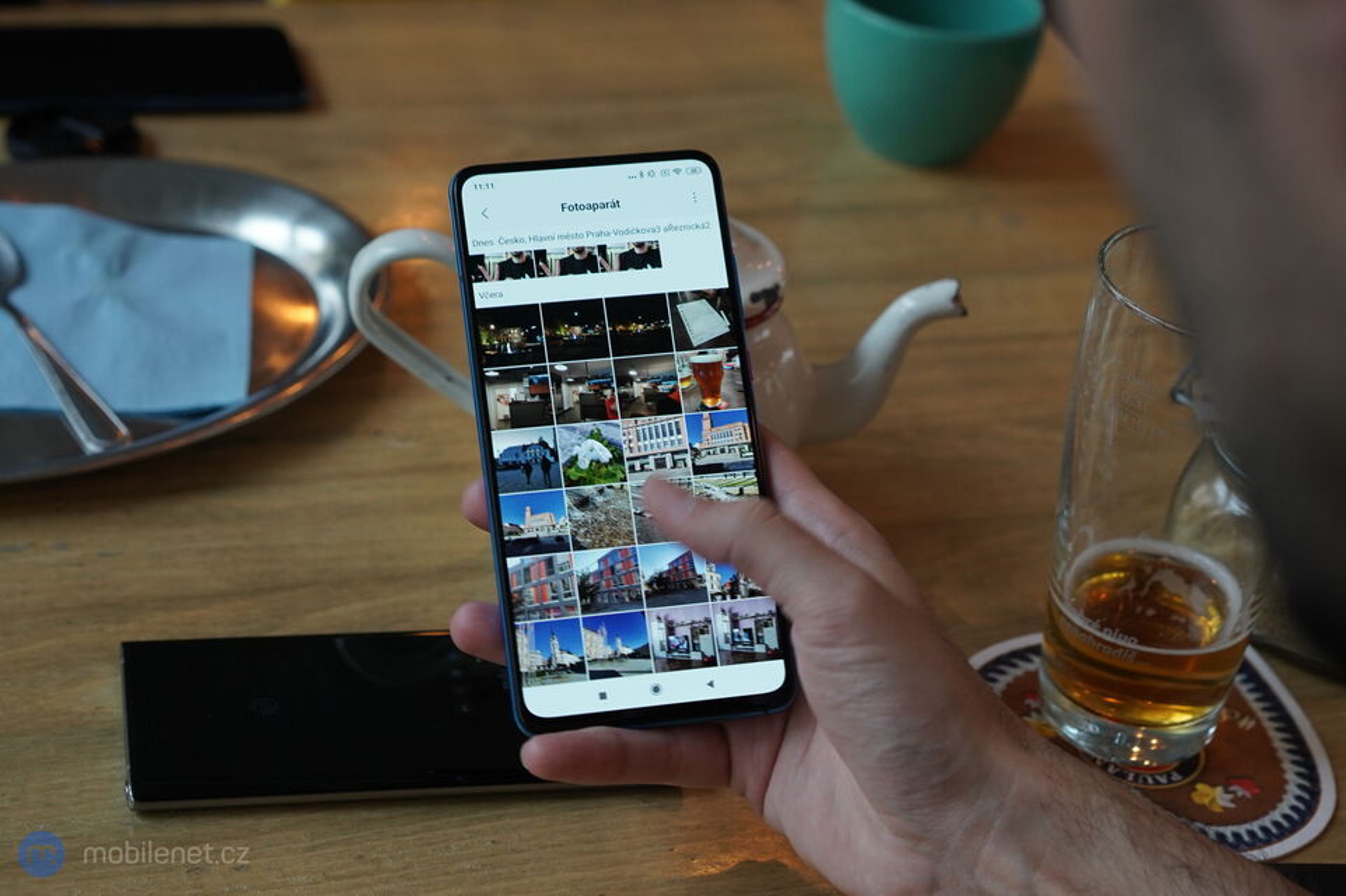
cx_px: 673
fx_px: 2056
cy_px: 448
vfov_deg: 24.6
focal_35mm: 55
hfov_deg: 36.3
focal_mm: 55
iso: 1600
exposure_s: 1/160
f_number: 5
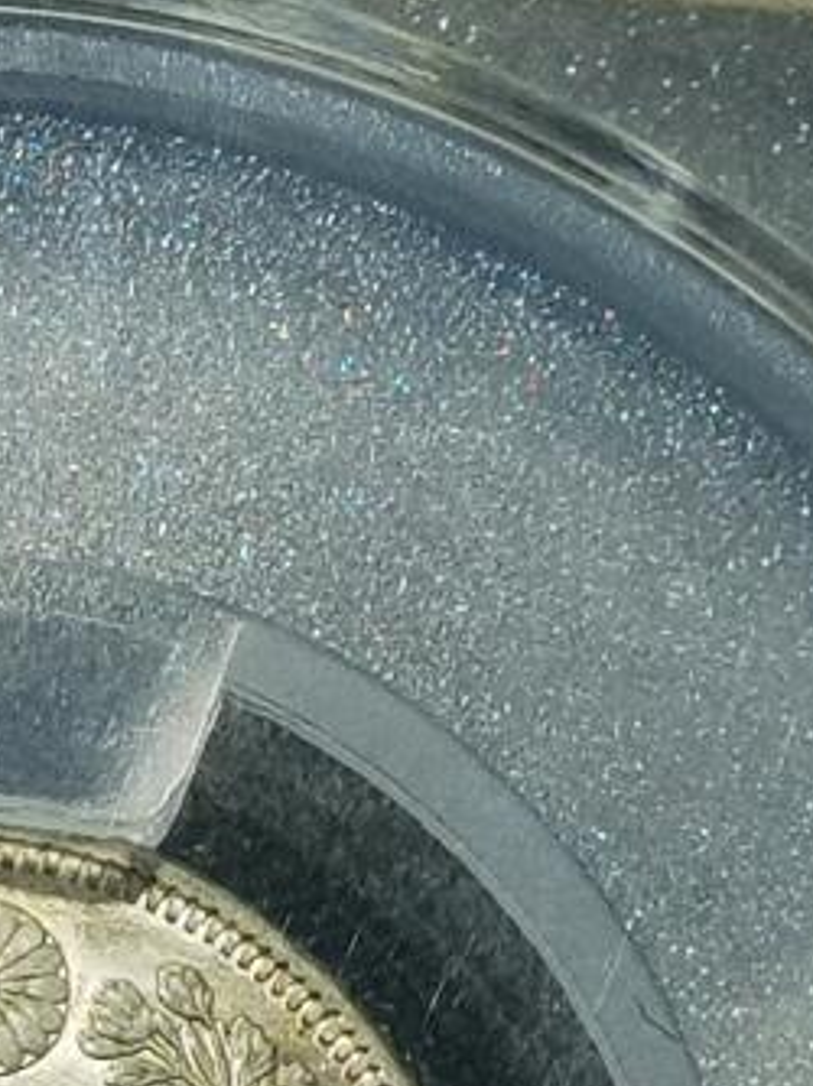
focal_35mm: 302
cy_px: 735
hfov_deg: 4.9
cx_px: -65
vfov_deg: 6.6
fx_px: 9469
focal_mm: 6.67
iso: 100
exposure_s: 1/100
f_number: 1.9
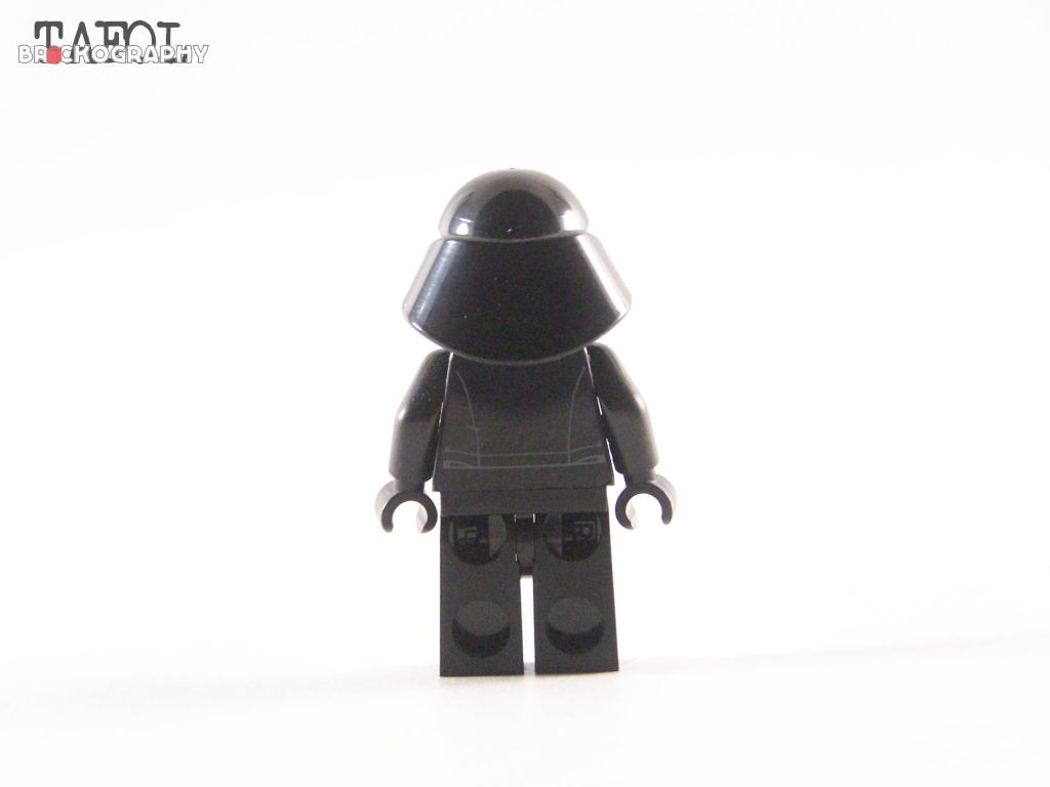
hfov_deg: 18.7
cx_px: 525
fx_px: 3185
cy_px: 394
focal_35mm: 105
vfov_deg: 14.1
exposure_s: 1/45
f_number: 3.2
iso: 400
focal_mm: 17.5
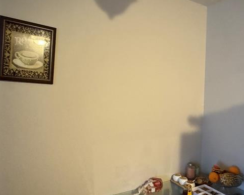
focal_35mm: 29
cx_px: 151
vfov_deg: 49.9
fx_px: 209
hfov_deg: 59.8
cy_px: 100
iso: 1250
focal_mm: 2.22
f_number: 2.2
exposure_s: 1/40
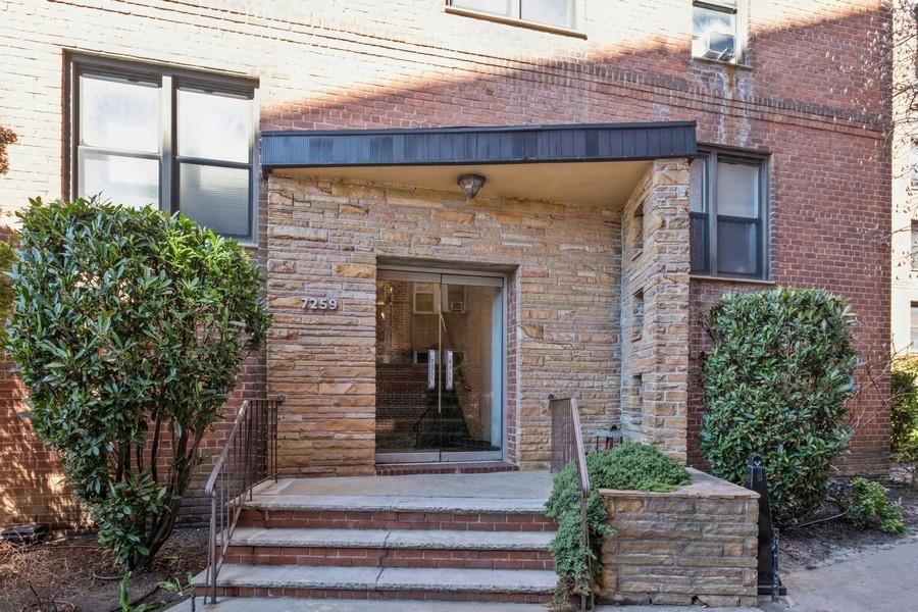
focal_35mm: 19
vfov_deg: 64.6
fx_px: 484
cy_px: 306
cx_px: 459
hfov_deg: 86.9
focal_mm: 12.6
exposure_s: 1/40
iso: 320
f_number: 8
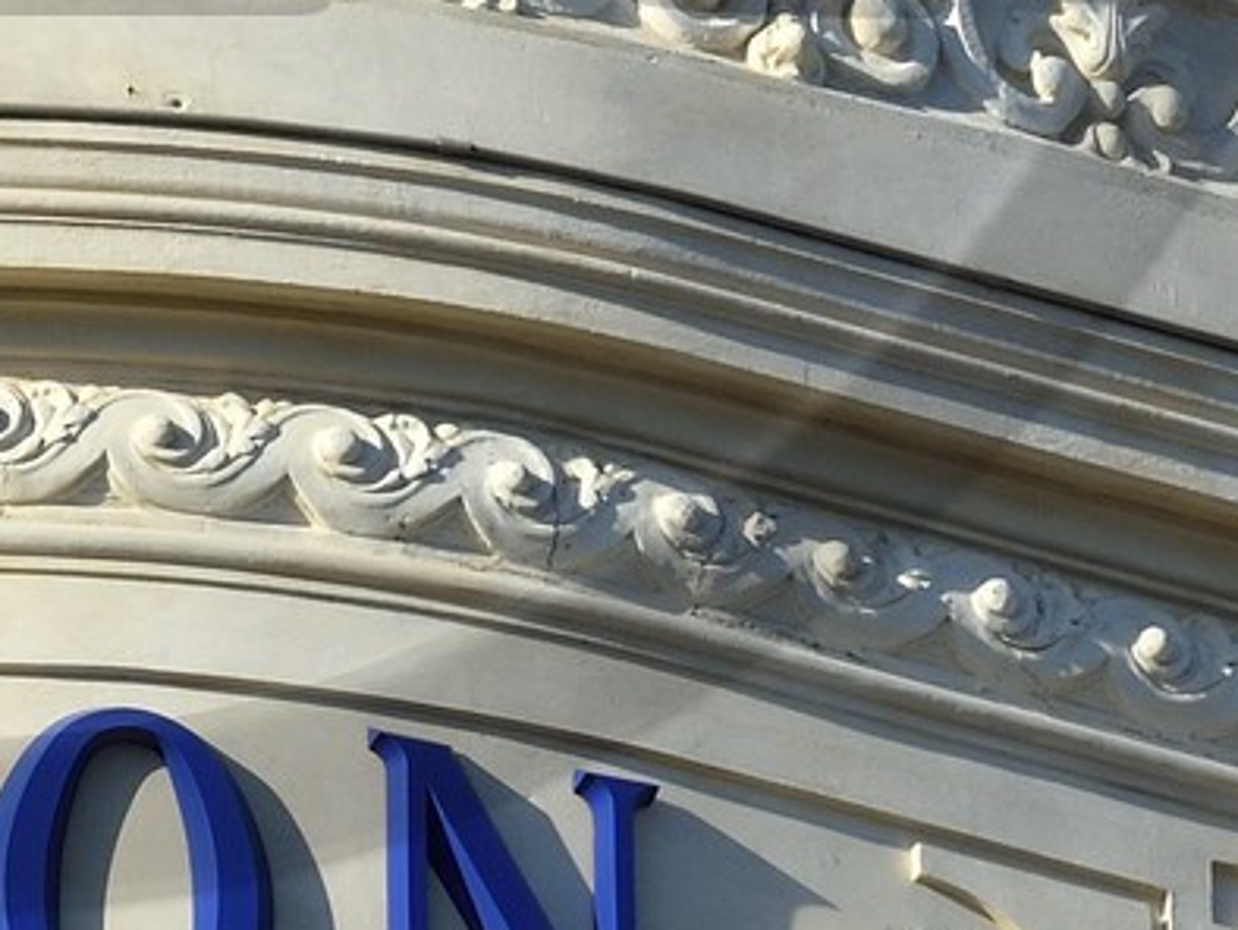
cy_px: -559
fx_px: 29308
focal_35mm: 819
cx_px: -79
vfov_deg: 1.8
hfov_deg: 2.4
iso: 200
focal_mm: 140
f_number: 14
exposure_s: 1/320
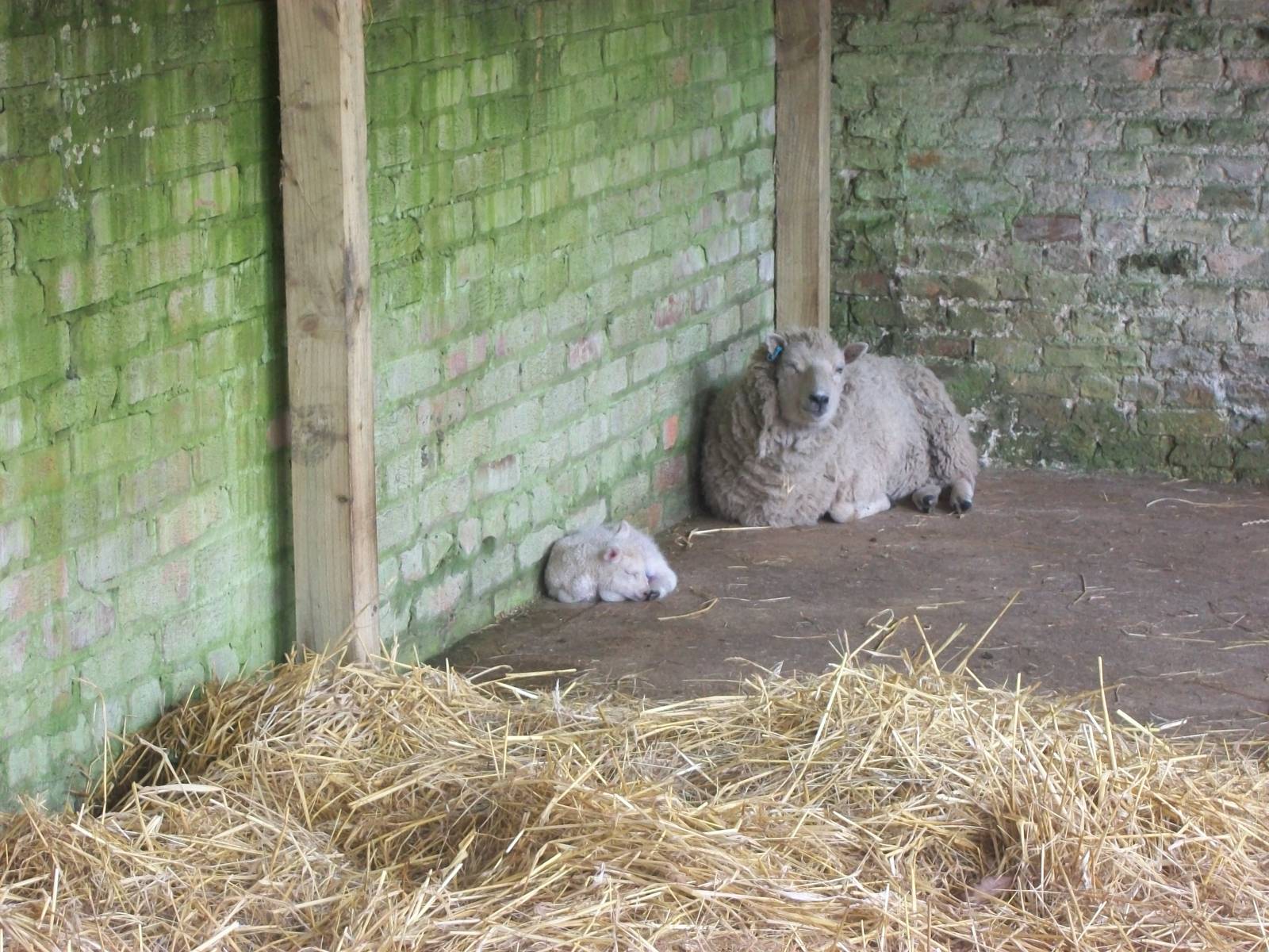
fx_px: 3519
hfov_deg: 20.4
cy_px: 476
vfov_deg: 15.4
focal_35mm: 96
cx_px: 634
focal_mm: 17.1
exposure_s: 1/13
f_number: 5.2
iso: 160
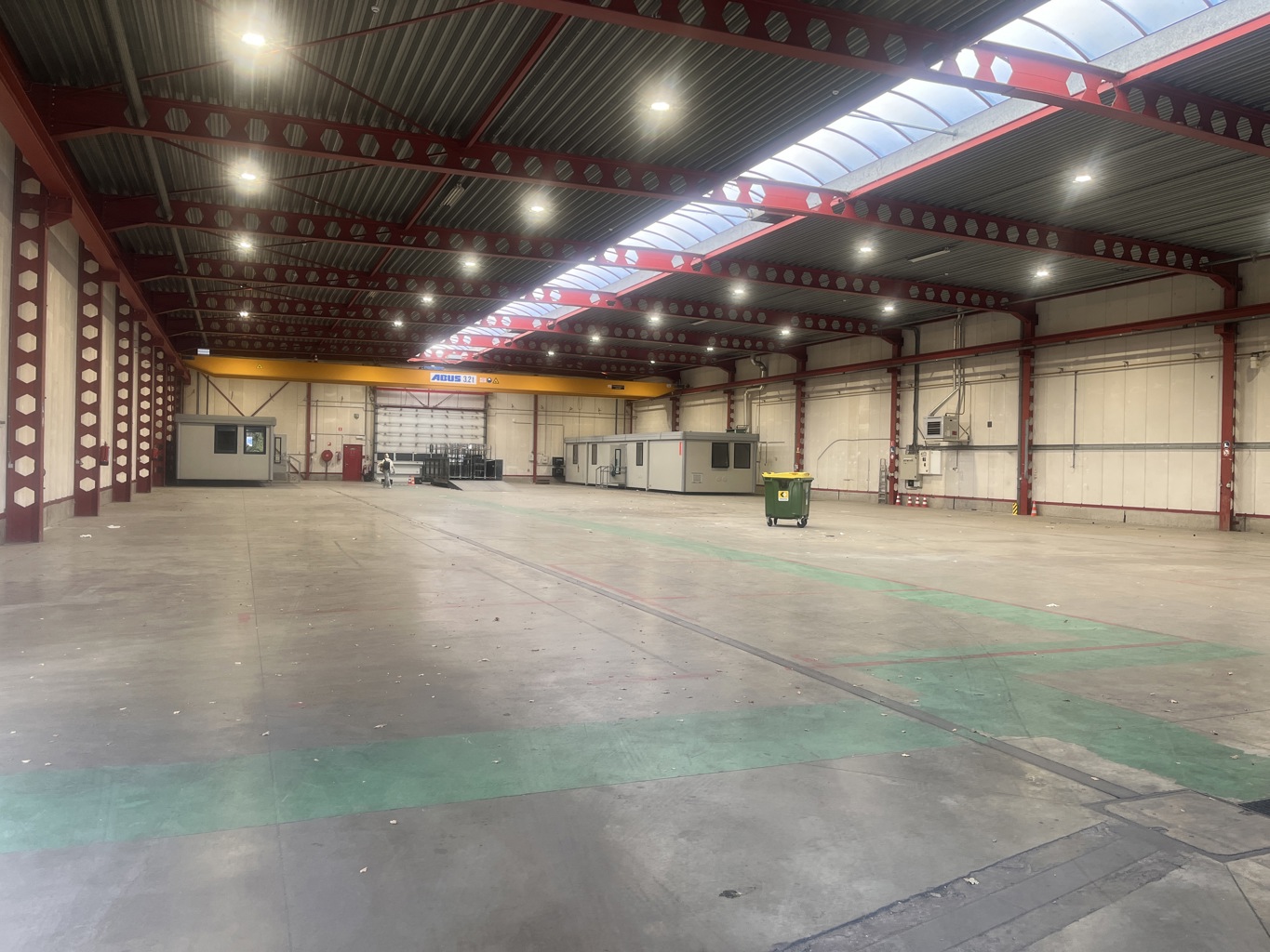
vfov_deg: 53.1
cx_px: 635
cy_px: 476
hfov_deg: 67.3
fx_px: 954
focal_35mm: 26
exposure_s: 1/122
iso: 64
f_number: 1.6
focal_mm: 5.1
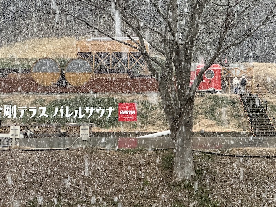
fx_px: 614
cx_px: 138
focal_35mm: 77
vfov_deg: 19.1
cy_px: 104
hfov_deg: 25.3
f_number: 2.8
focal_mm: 9
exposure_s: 1/60
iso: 500
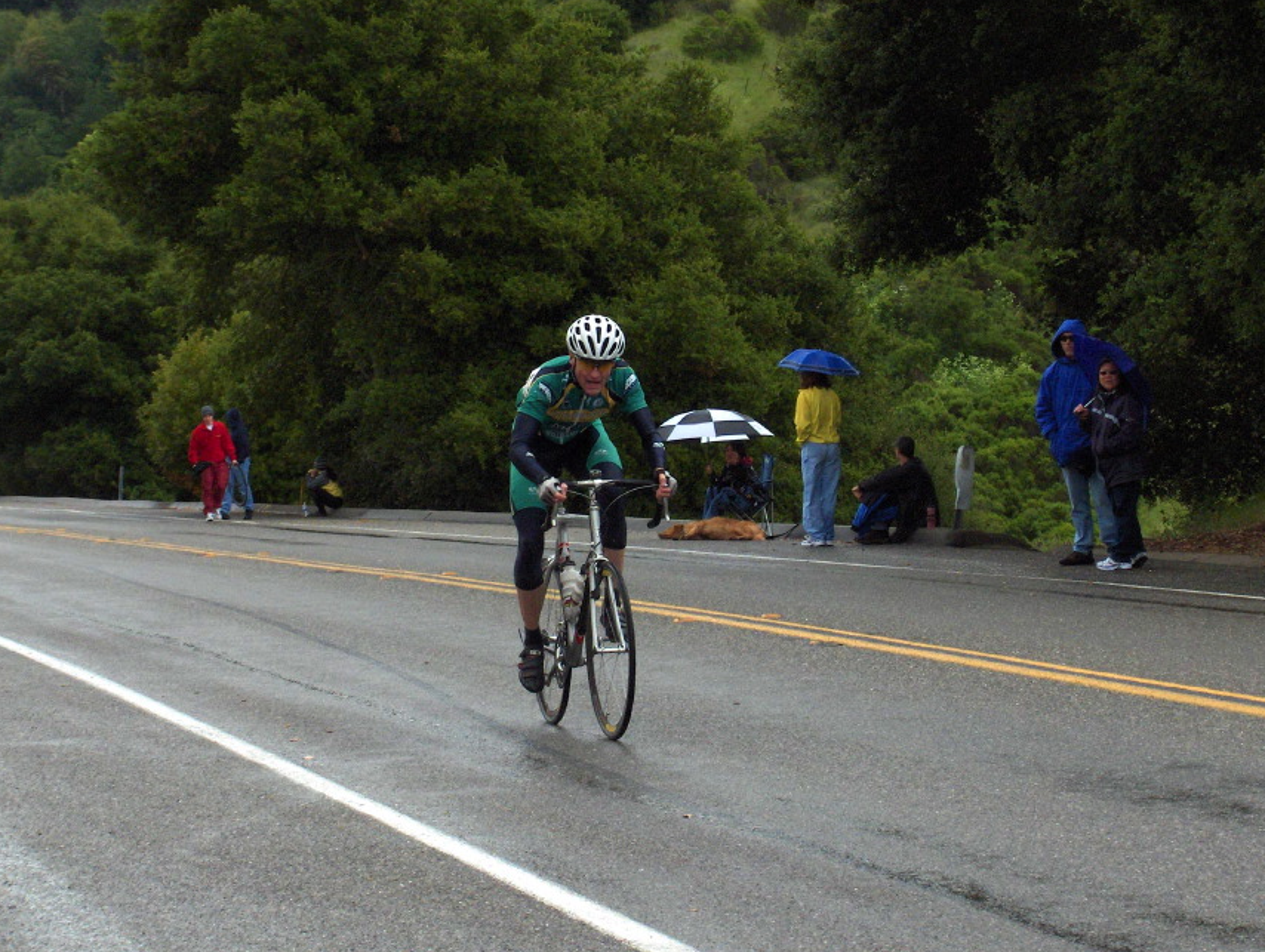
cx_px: 616
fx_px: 5014
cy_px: 554
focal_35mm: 137
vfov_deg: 10.8
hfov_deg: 14.4
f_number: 4.9
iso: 200
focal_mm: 24
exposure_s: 1/532
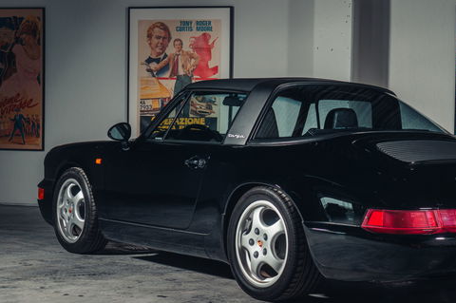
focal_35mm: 72
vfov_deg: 18.9
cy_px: 159
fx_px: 911
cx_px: 288
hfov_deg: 28.0
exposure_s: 1/50
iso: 800
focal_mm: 45
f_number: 7.1
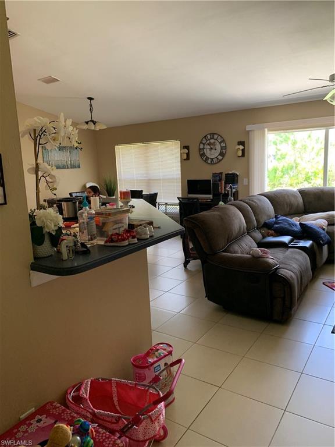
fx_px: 335
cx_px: 168
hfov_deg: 53.1
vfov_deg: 67.3
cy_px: 224
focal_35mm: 26
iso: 100
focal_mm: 4.25
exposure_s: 1/60
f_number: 1.8
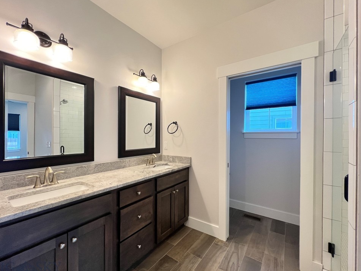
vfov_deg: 85.7
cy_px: 138
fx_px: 146
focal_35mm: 14
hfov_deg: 102.1
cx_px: 182
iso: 200
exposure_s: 1/120
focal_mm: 1.57
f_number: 1.8
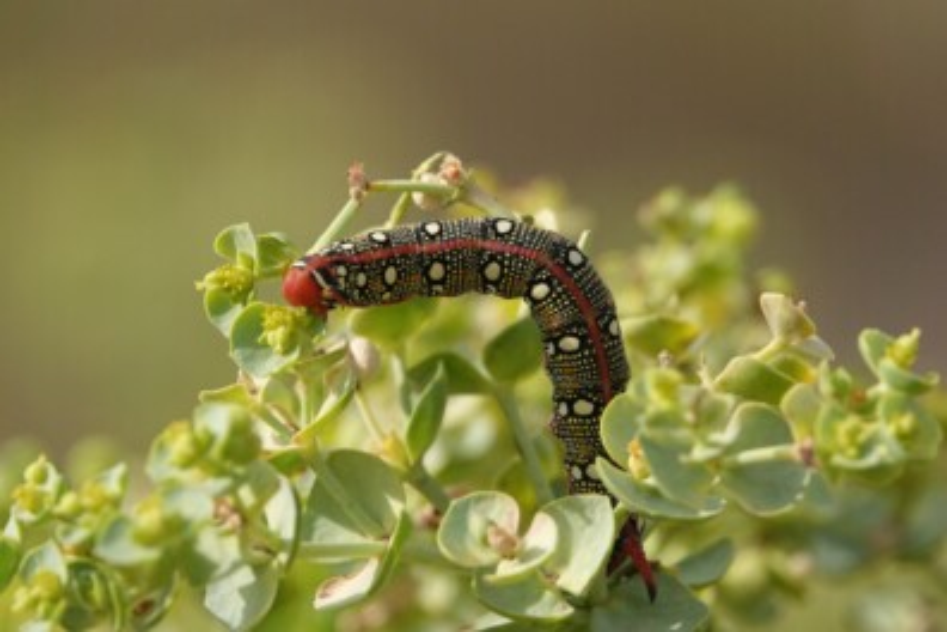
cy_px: 316
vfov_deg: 2.7
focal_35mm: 509
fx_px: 13388
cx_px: 474
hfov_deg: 4.1
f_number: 4
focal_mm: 186.64
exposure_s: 1/6400
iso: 800
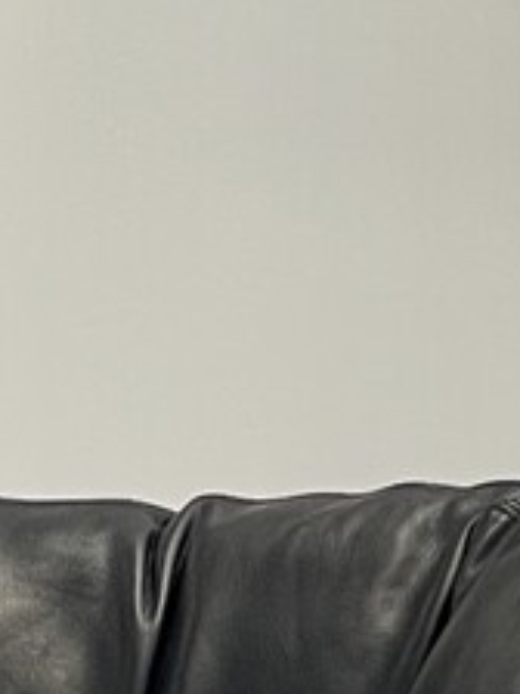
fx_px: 7431
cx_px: 192
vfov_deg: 5.2
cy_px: 1602
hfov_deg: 4.0
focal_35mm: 371
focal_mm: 6
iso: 80
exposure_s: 1/99
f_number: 2
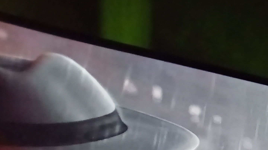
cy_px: 273
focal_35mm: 77
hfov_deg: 23.3
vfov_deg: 13.9
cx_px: 376
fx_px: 547
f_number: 1.8
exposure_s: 1/20
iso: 1083
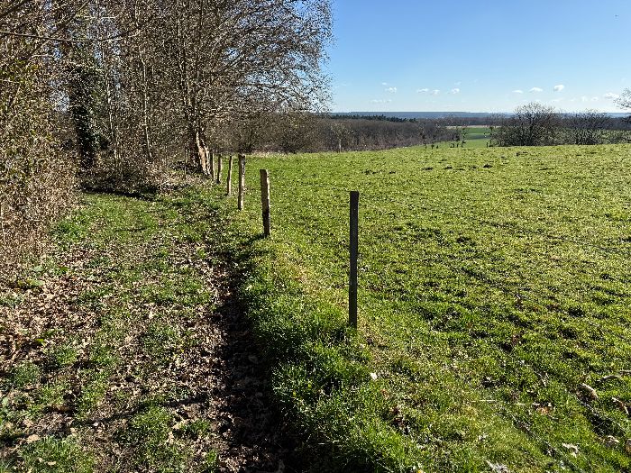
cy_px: 236
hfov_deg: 71.6
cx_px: 316
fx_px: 437
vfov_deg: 56.8
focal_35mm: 24
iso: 100
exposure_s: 1/3279
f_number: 1.78
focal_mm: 6.76
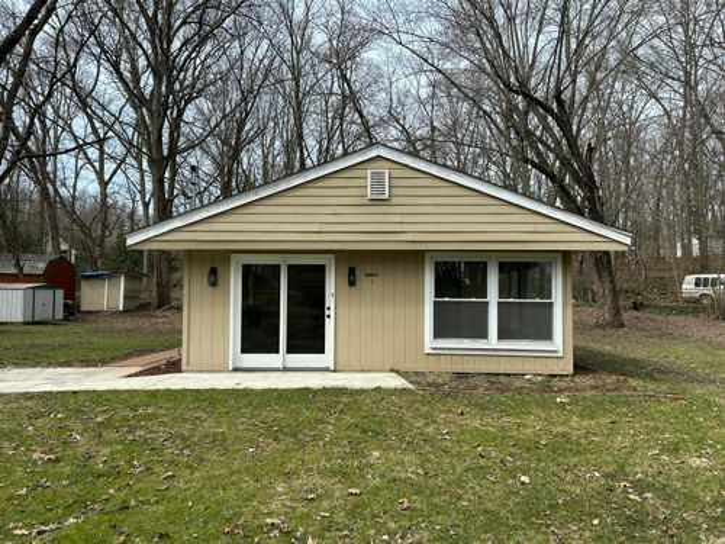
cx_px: 362
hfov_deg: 67.3
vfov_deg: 53.1
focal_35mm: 26
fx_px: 545
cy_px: 272
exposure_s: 1/2404
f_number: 1.5
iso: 50
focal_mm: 5.7
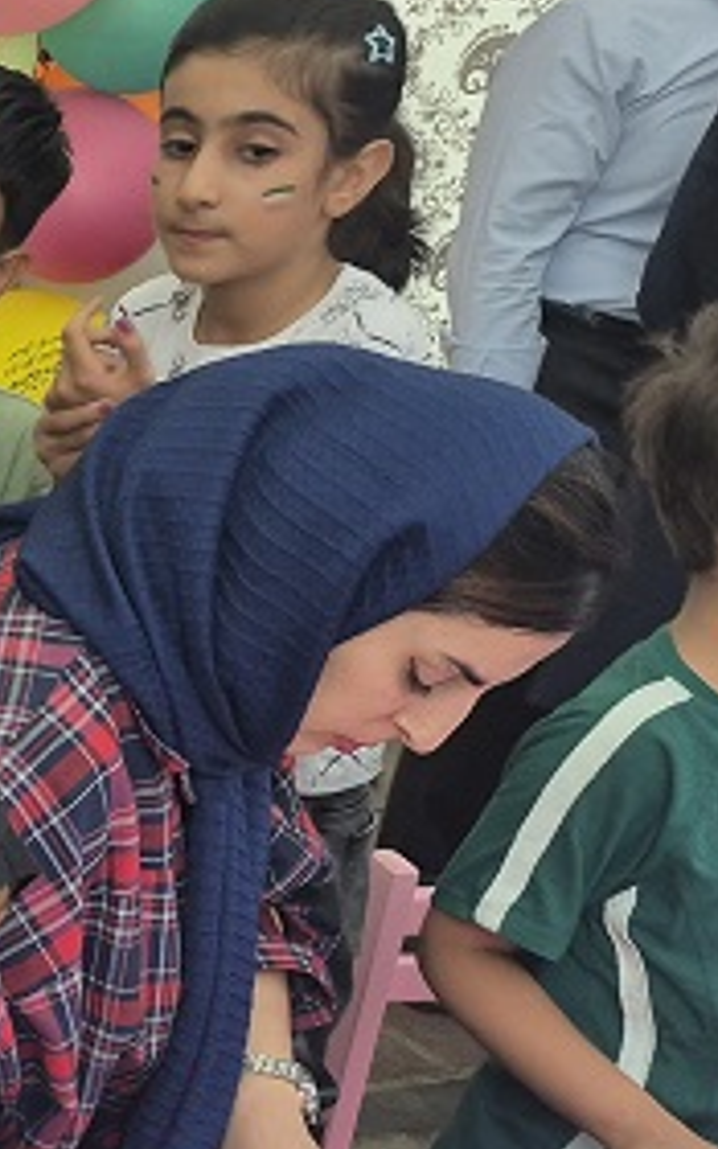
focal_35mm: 67
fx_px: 2098
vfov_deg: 30.1
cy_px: 858
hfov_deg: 14.7
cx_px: -853
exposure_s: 1/100
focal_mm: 5.4
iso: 250
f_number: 1.8
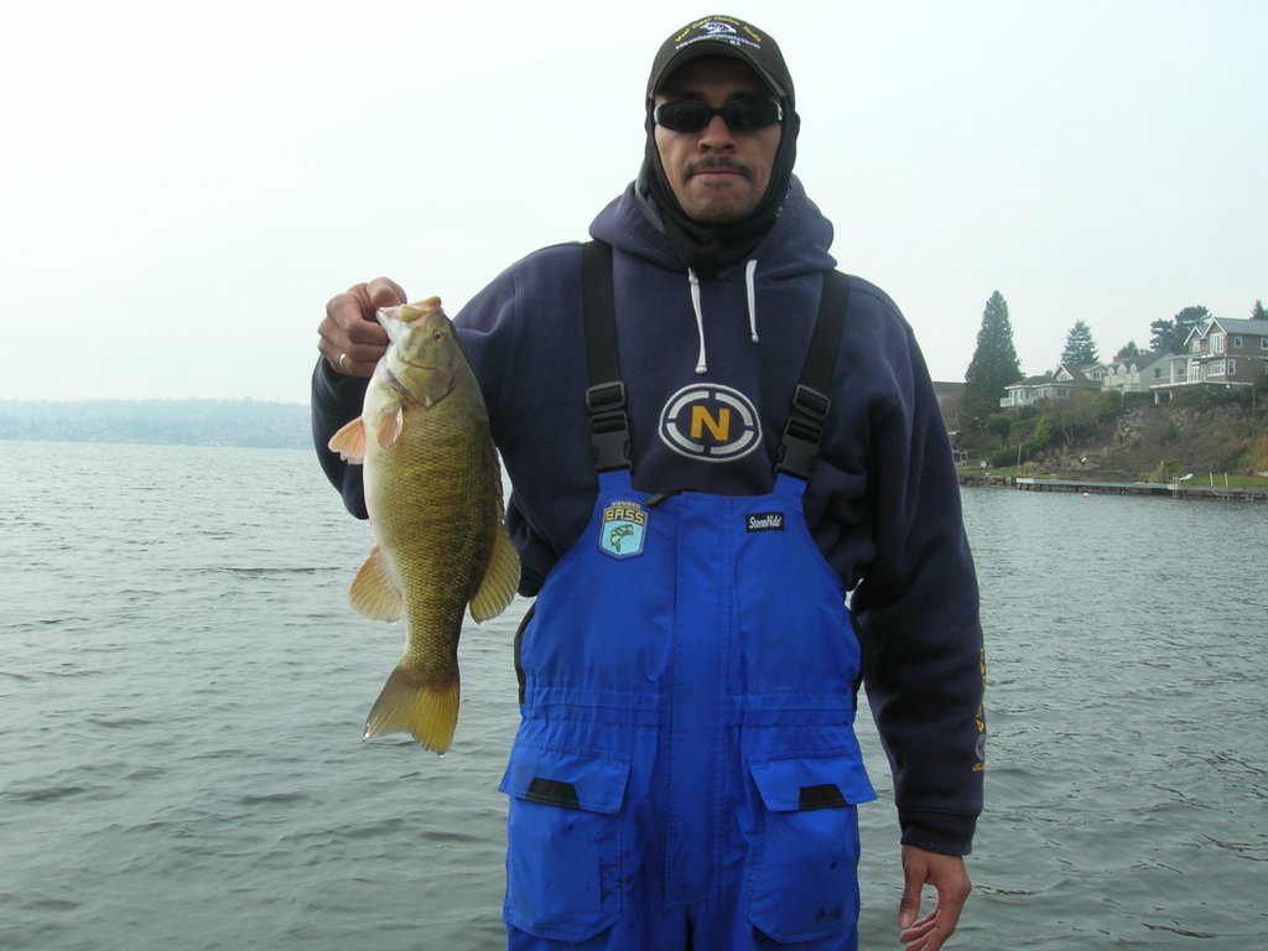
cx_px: 634
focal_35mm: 34
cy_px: 476
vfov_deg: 41.8
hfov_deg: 54.0
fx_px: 1245
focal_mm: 5.7
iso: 50
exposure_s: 1/120
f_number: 4.9
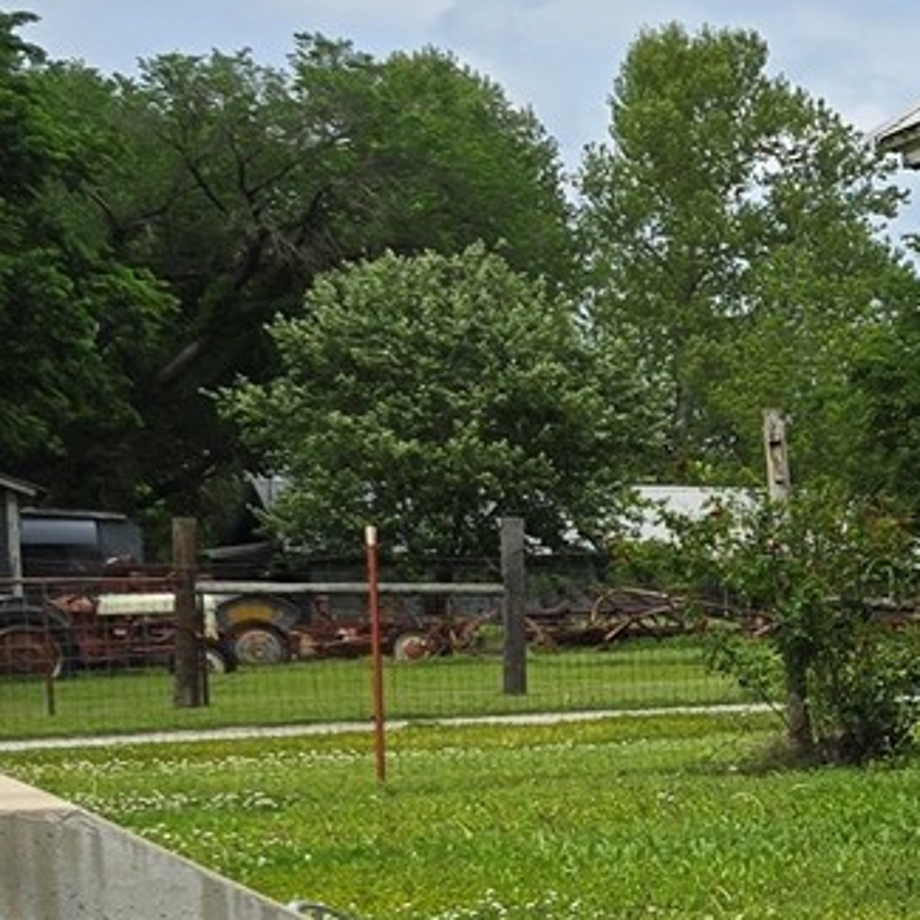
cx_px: 2398
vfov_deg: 14.3
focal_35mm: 120
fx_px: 3608
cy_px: 880
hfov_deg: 11.3
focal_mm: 6.3
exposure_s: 1/942
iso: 12
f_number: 1.7
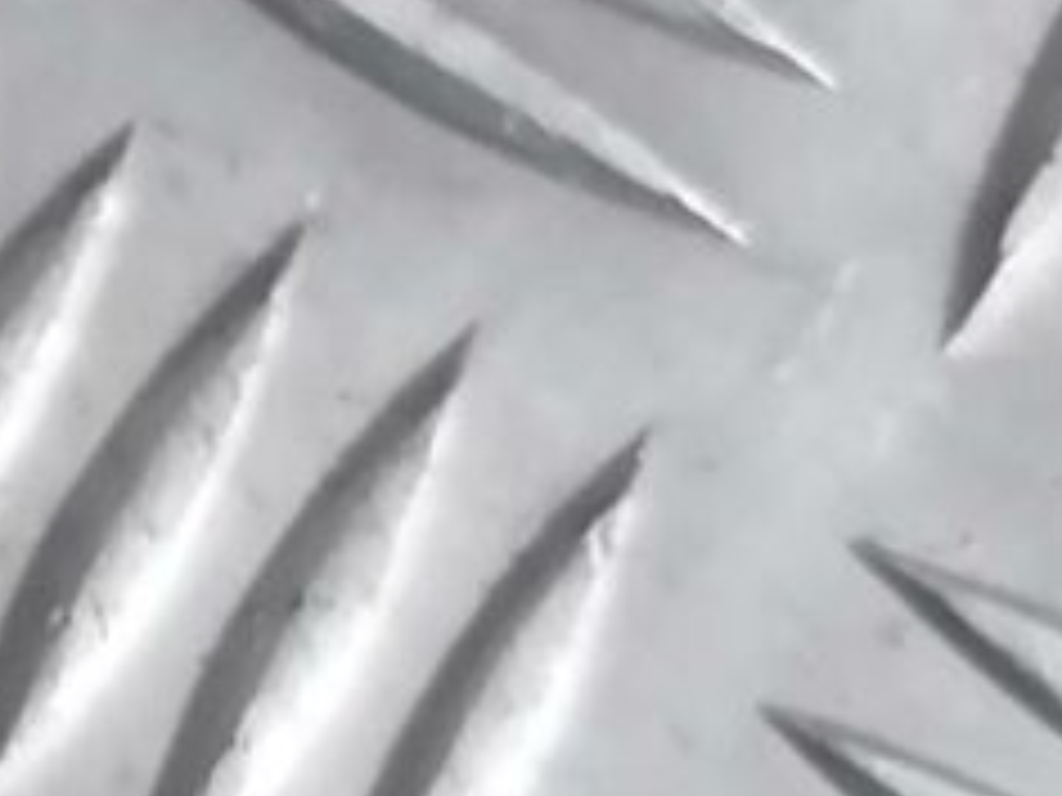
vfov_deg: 9.1
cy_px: -225
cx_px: -1598
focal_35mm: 160
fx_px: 4909
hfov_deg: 10.4
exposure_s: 1/25
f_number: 1.8
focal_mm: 4.75
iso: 500
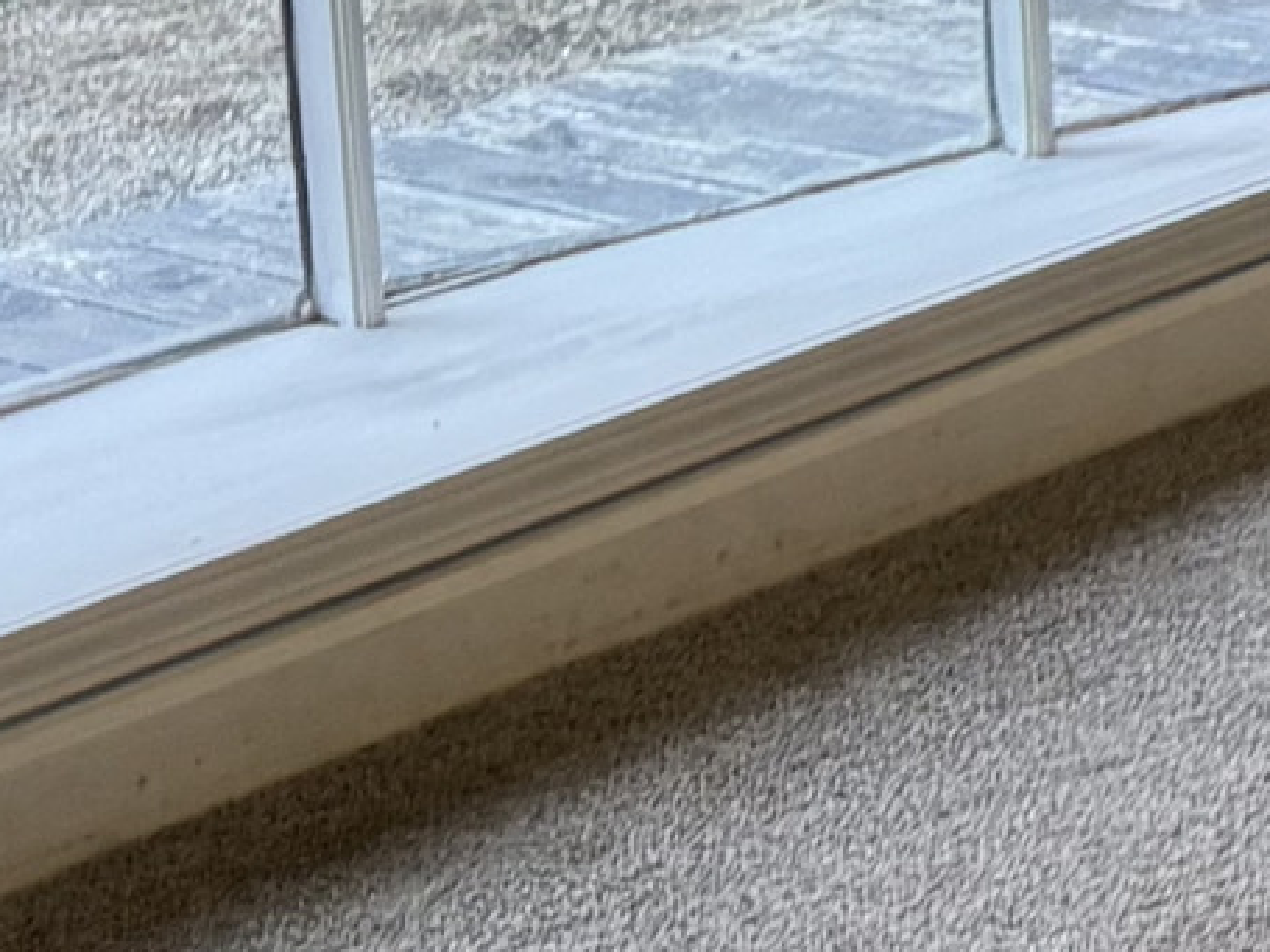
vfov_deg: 8.8
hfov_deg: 10.2
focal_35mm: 162
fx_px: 5942
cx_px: 3255
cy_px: -773
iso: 200
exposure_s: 1/120
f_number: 1.78
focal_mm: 6.86
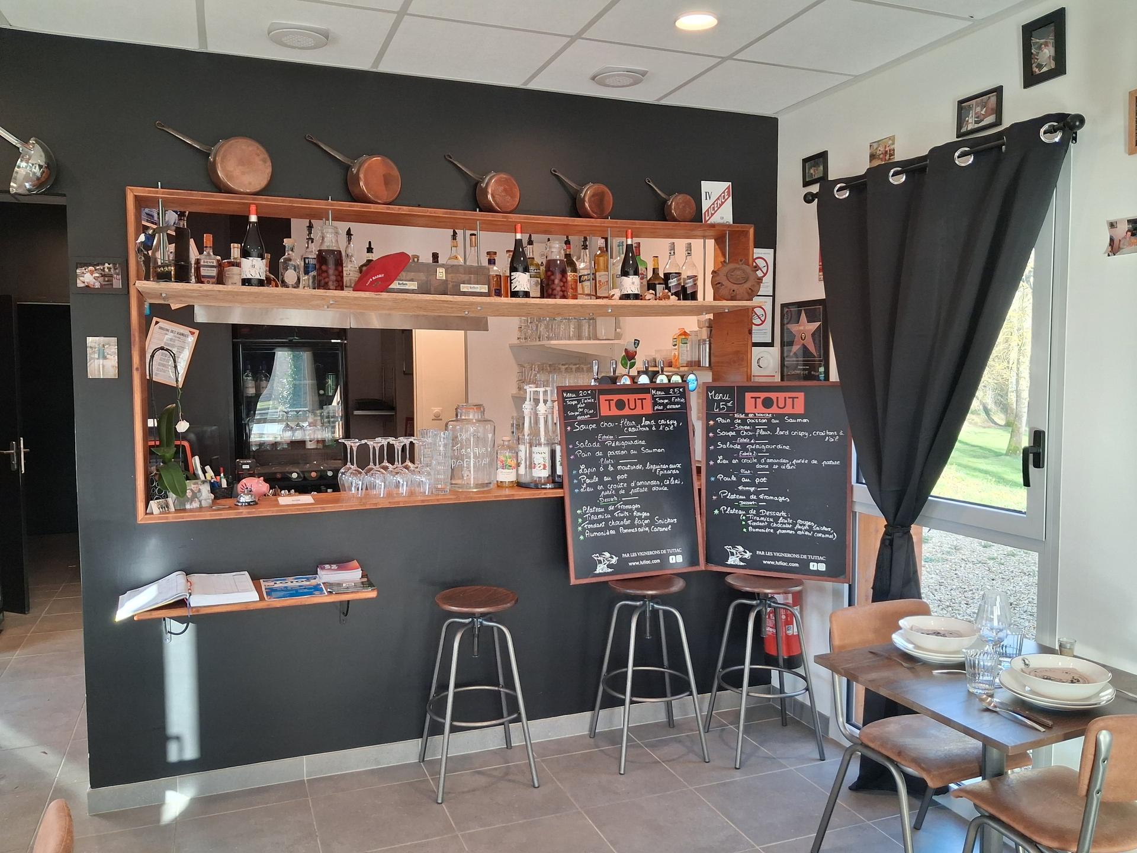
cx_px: 568
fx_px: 887
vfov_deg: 51.4
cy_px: 426
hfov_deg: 65.3
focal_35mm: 27
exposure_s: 1/100
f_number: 1.8
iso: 250
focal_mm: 4
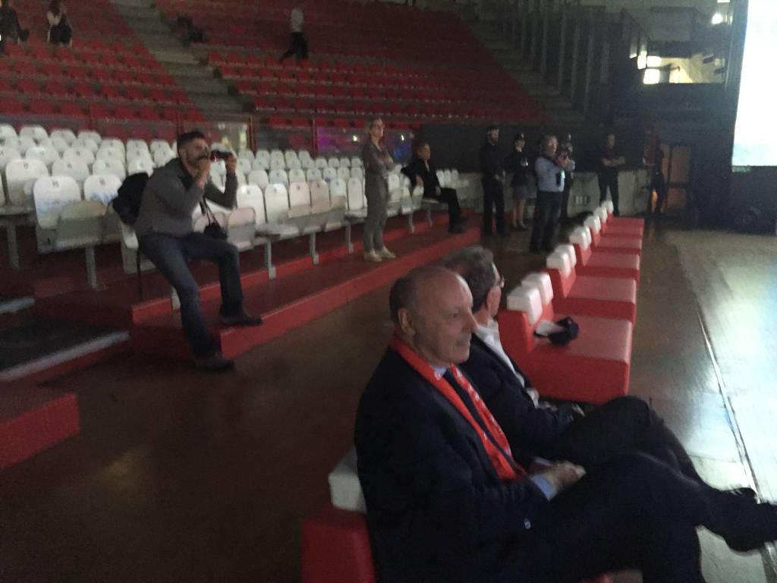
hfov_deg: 61.7
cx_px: 388
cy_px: 292
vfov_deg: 48.2
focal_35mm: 29
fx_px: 651
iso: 1000
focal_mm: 4.15
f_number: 2.2
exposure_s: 1/17
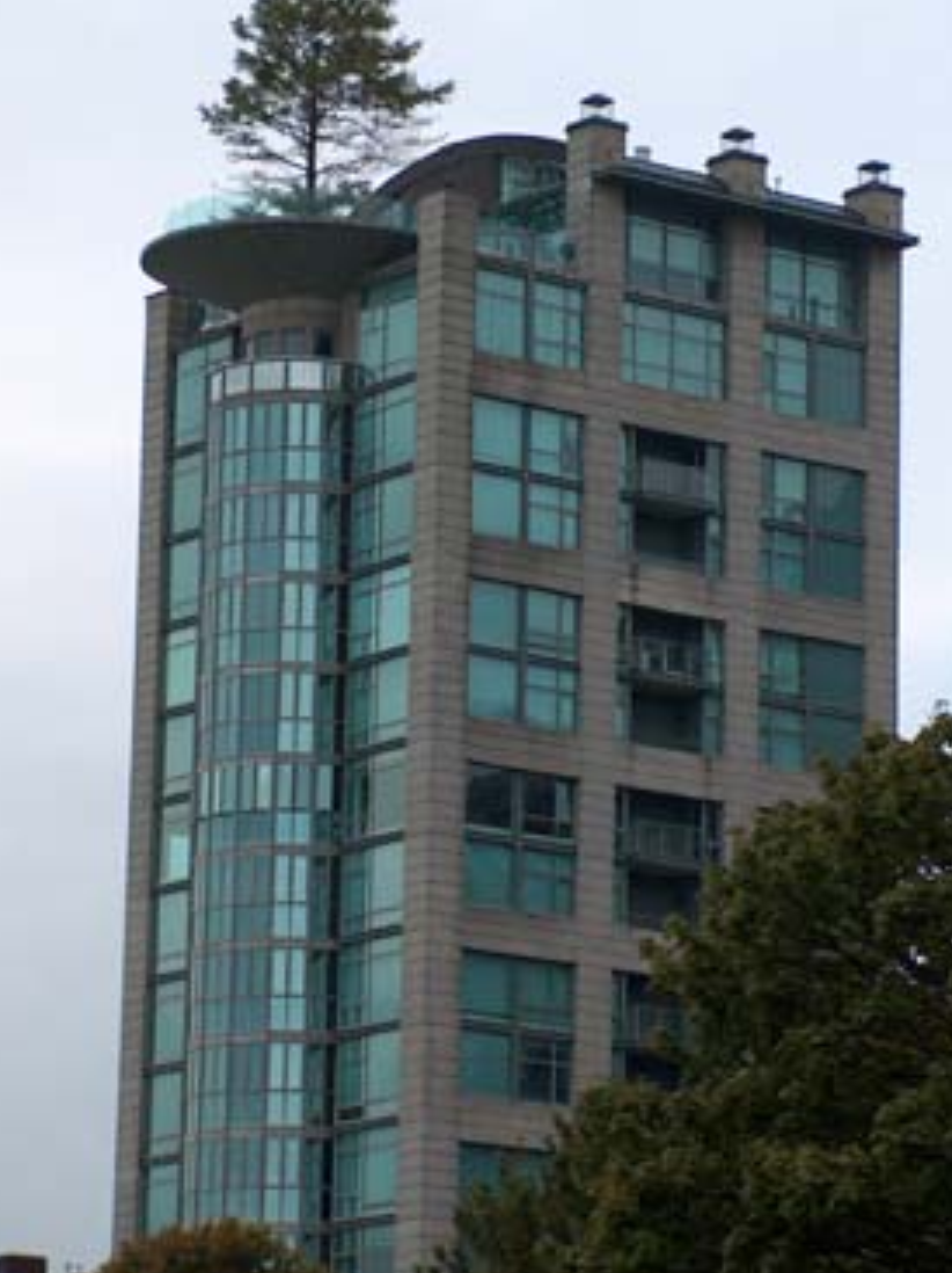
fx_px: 6131
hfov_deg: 8.9
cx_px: 446
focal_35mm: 167
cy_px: 609
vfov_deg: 11.8
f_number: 4.2
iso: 100
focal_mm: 27.85
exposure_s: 1/392
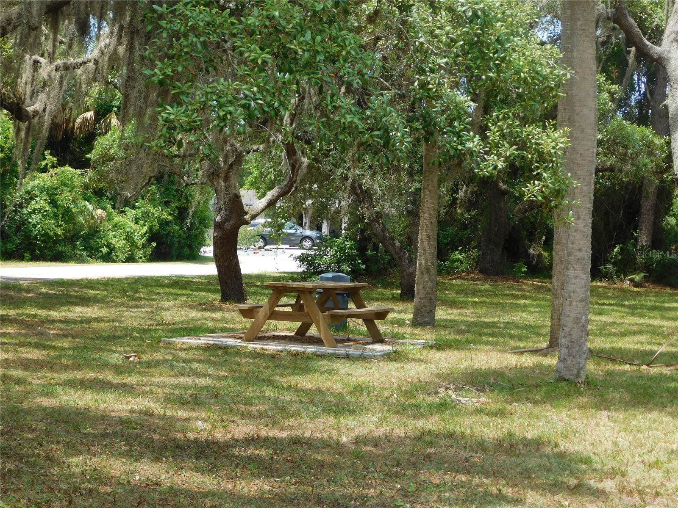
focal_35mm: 80
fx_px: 1567
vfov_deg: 18.4
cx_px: 339
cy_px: 254
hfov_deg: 24.4
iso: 125
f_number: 4.4
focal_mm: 14.2
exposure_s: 1/200
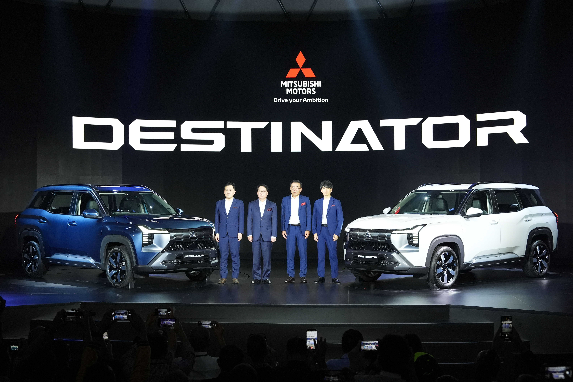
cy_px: 191
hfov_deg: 41.9
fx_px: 748
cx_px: 286
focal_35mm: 47
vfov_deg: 28.6
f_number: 4
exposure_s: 1/250
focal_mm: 47
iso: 2500
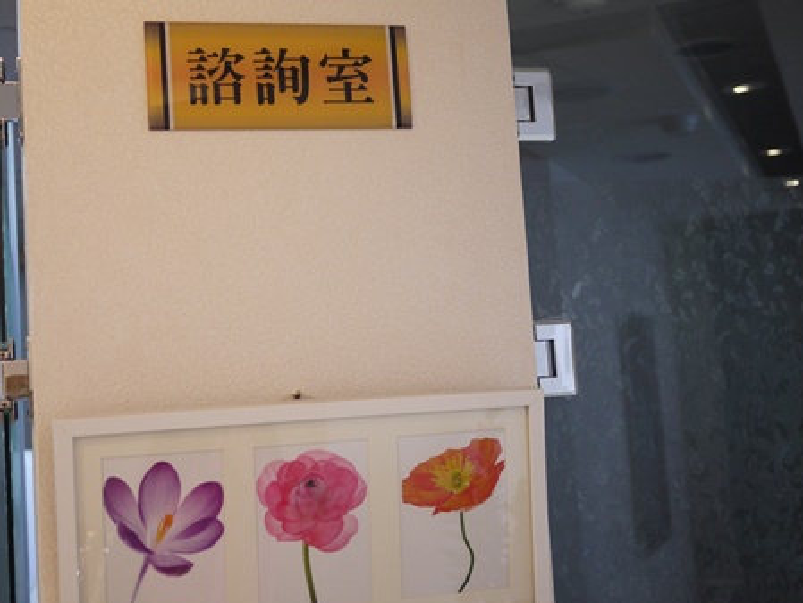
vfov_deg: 25.6
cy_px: 258
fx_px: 1323
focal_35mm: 57
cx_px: 315
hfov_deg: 33.6
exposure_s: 1/125
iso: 400
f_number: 1.7
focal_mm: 20
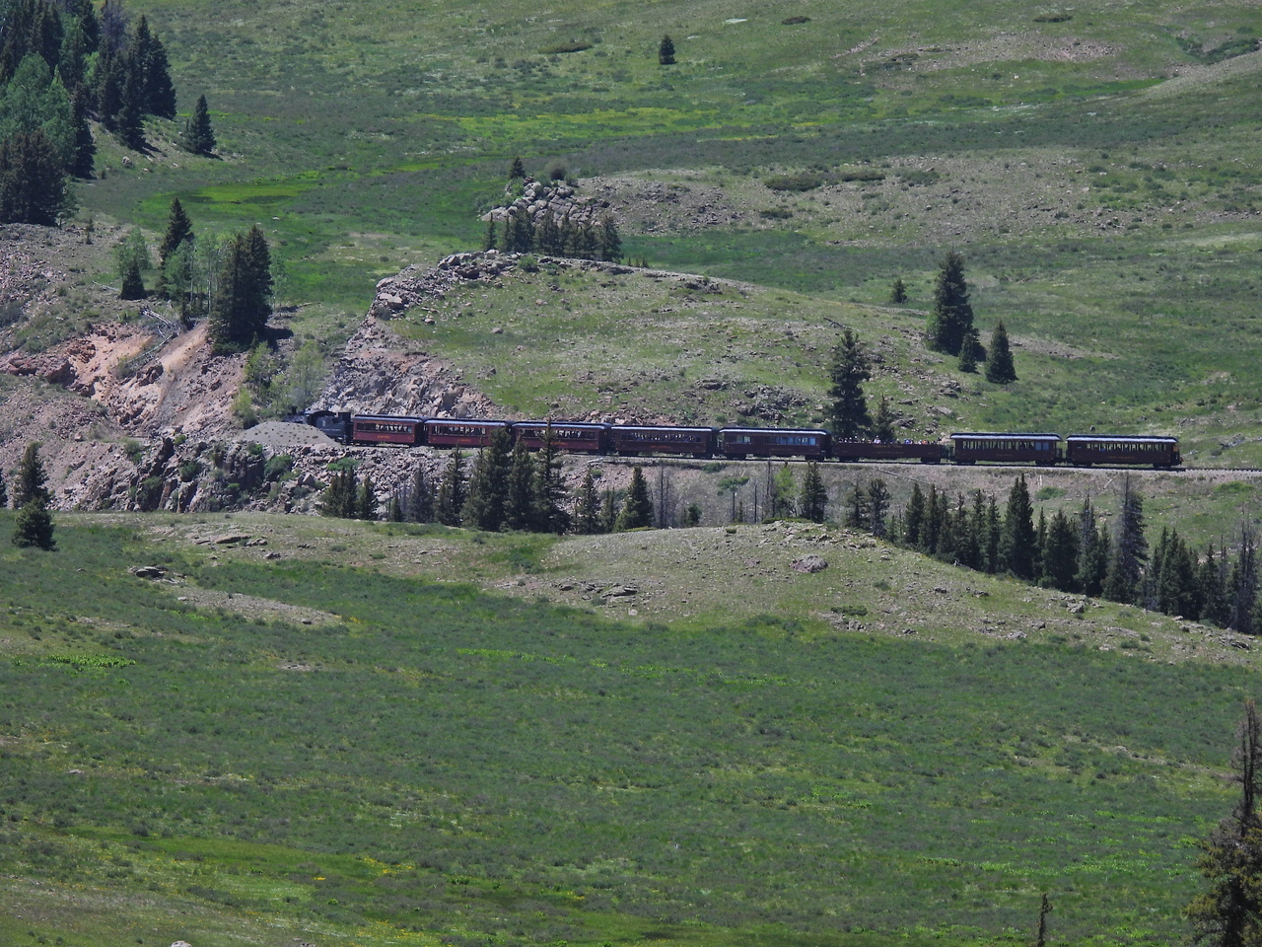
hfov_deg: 5.2
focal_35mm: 380
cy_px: 474
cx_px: 631
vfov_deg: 3.9
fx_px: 13854
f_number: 5
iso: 100
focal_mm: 67.8
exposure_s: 1/800
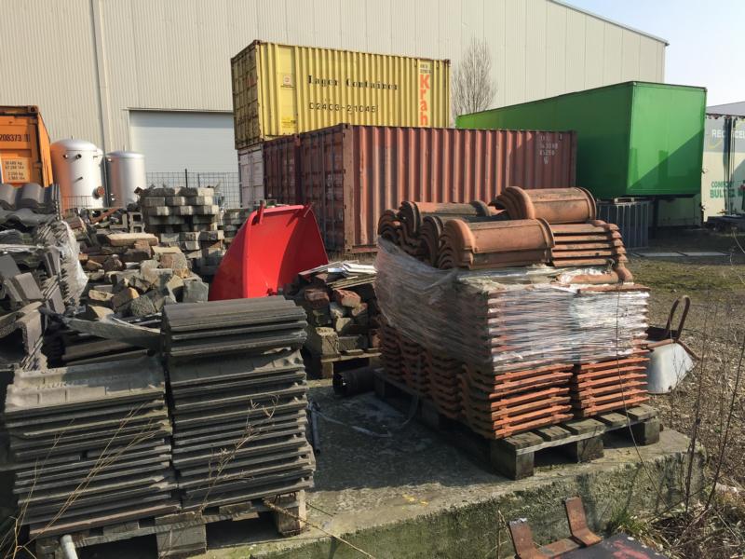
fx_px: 624
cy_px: 280
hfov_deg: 61.7
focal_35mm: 29
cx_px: 372
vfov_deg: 48.2
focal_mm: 4.15
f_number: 2.2
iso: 32
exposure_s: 1/1412
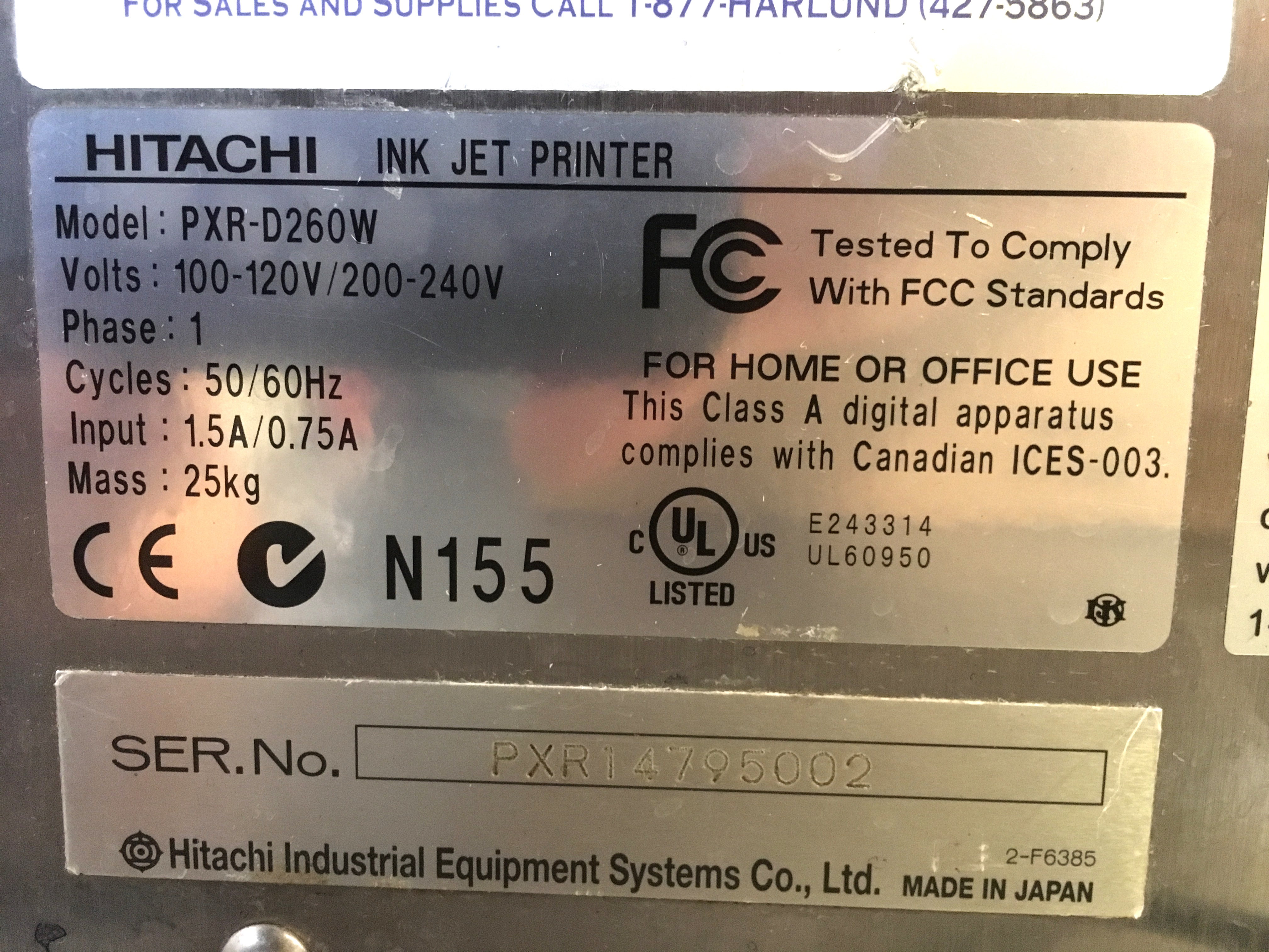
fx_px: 1063
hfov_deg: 61.7
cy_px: 476
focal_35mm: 29
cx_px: 634
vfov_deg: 48.2
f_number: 2.2
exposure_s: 1/15
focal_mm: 4.15
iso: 250
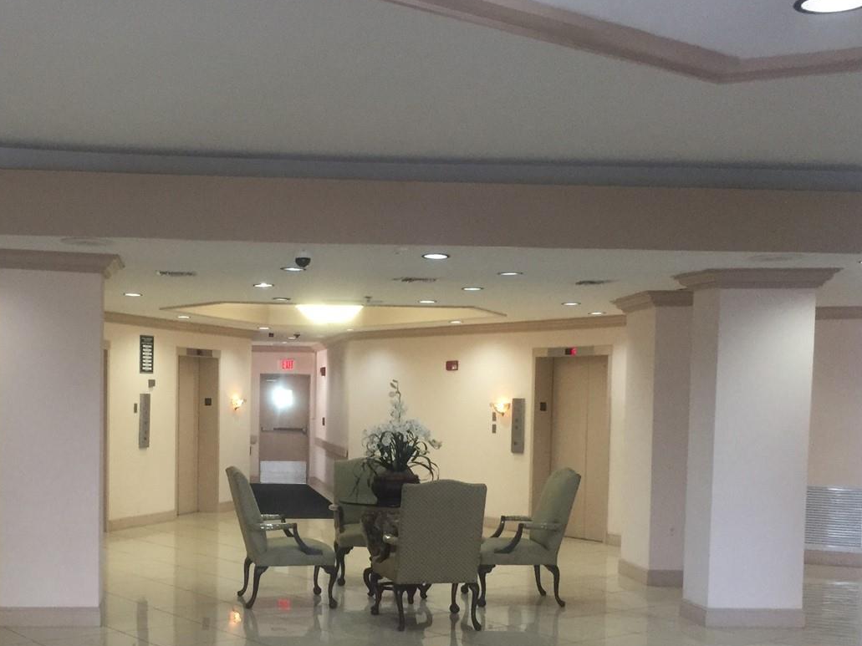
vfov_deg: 31.7
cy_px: 464
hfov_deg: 41.5
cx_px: 287
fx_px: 1120
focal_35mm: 45
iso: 160
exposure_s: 1/30
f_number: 2.2
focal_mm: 4.15
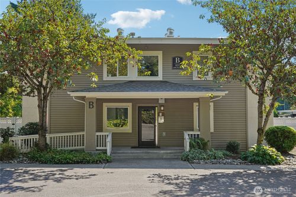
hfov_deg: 49.6
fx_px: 321
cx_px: 148
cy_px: 98
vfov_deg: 34.2
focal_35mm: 39
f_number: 8
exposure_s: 1/125
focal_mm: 26
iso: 200
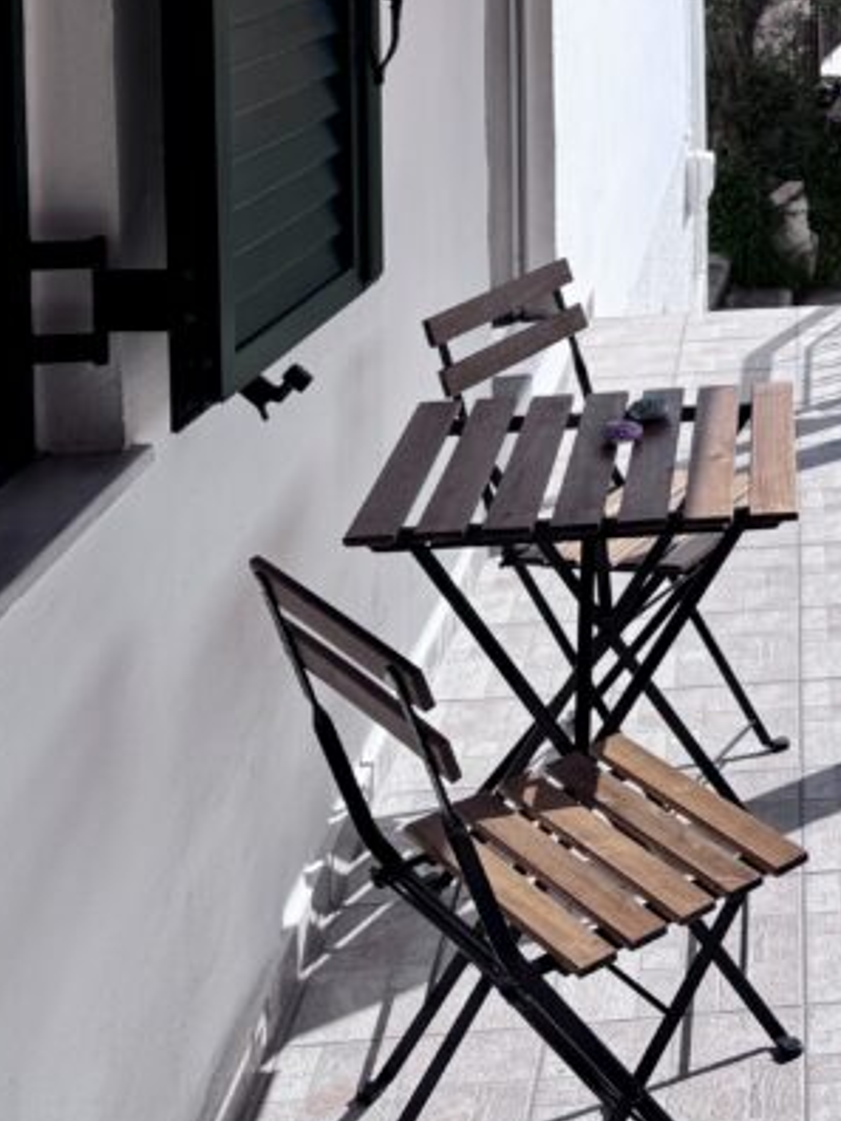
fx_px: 2008
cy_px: -150
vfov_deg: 28.1
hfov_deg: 21.7
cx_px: 1051
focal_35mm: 62
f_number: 1.78
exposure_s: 1/3413
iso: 80
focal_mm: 6.76
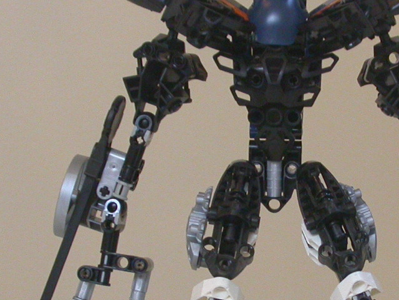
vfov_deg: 11.8
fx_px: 1441
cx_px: 295
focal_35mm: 125
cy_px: 190
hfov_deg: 15.7
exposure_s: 1/60
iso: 200
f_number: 2.9
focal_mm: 10.4
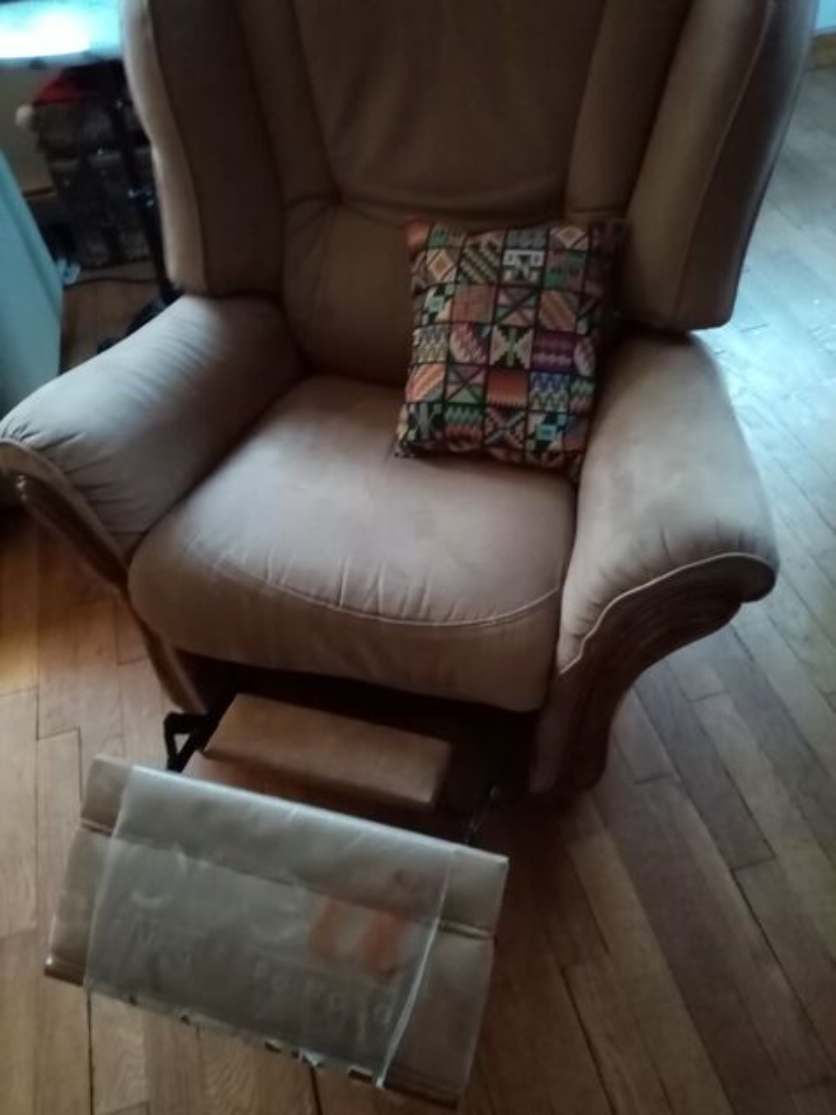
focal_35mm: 26
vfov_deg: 67.3
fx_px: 837
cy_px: 558
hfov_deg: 53.1
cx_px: 418
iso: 1246
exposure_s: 1/20
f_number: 1.8
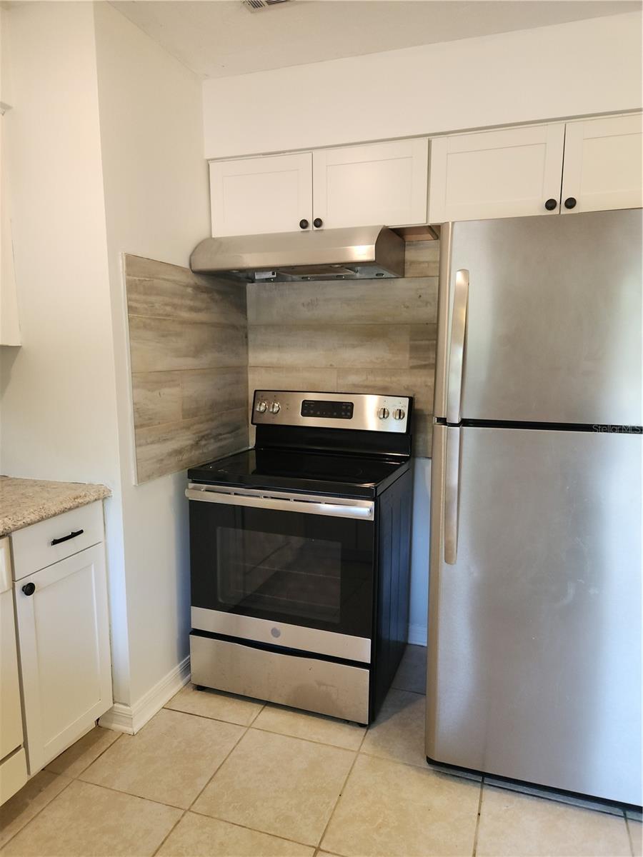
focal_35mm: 23
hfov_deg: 58.9
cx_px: 322
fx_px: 570
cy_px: 428
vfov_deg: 73.9
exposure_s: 1/60
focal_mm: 5.4
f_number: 1.8
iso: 100
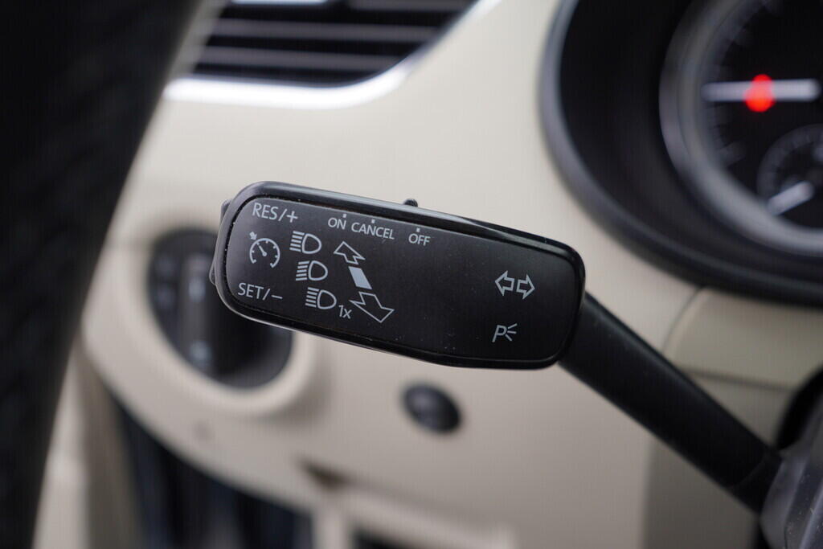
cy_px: 274
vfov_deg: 36.9
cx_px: 412
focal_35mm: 36
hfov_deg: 53.1
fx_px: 823
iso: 125
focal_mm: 24
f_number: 3.2
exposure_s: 1/50
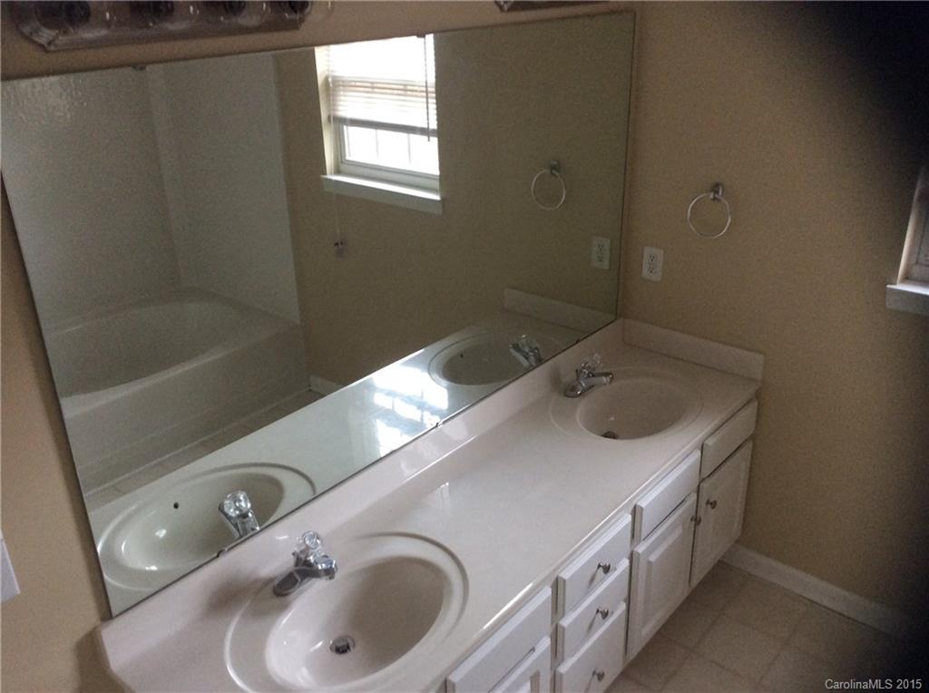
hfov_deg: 56.9
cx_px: 464
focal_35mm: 32
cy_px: 346
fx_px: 857
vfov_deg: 44.0
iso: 125
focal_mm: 3.3
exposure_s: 1/24
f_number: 2.4
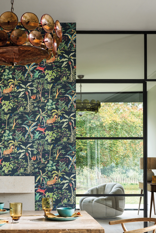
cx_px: 31
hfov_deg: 22.3
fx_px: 390
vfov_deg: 33.0
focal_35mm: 60
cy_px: 160
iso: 100
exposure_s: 1
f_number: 11
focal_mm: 45
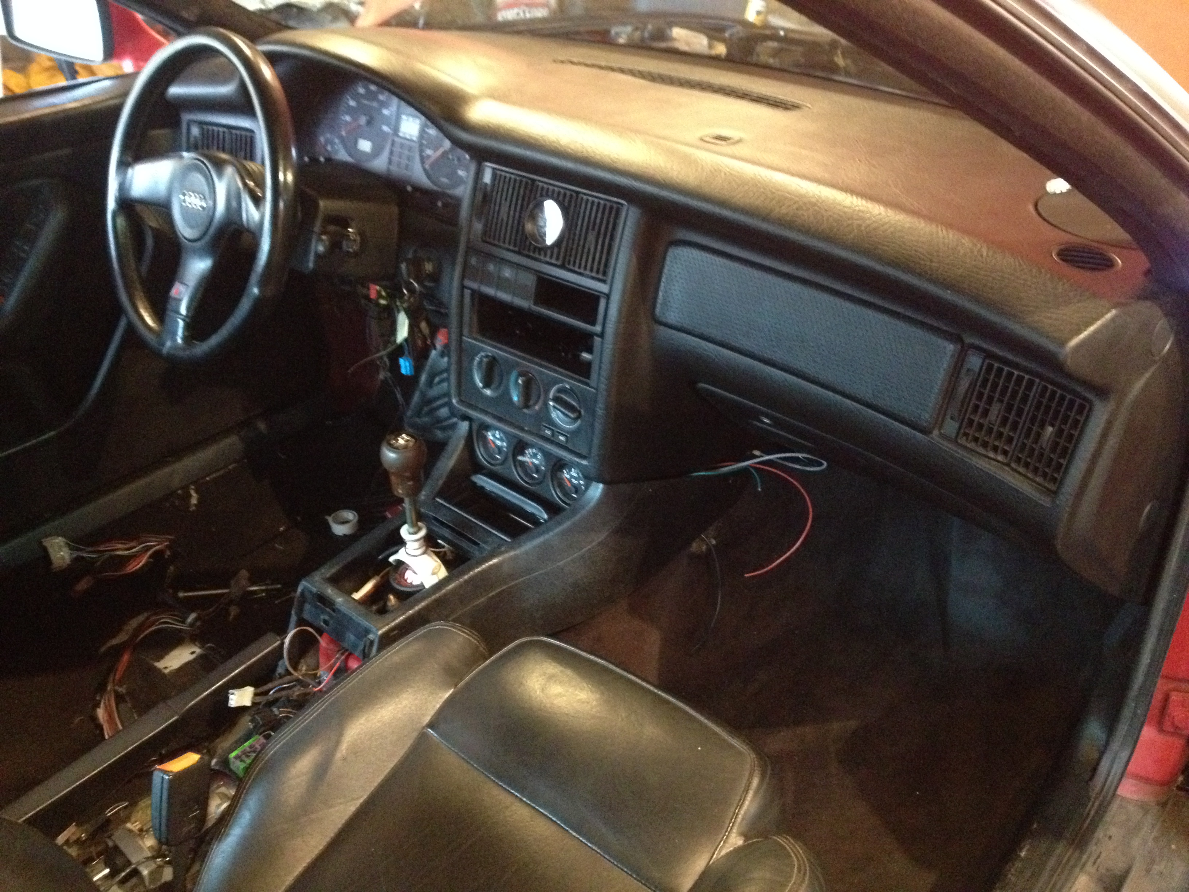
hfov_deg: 52.6
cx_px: 594
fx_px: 1202
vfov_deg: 40.7
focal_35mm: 35
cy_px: 446
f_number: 2.4
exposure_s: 1/15
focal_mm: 4.28
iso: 800
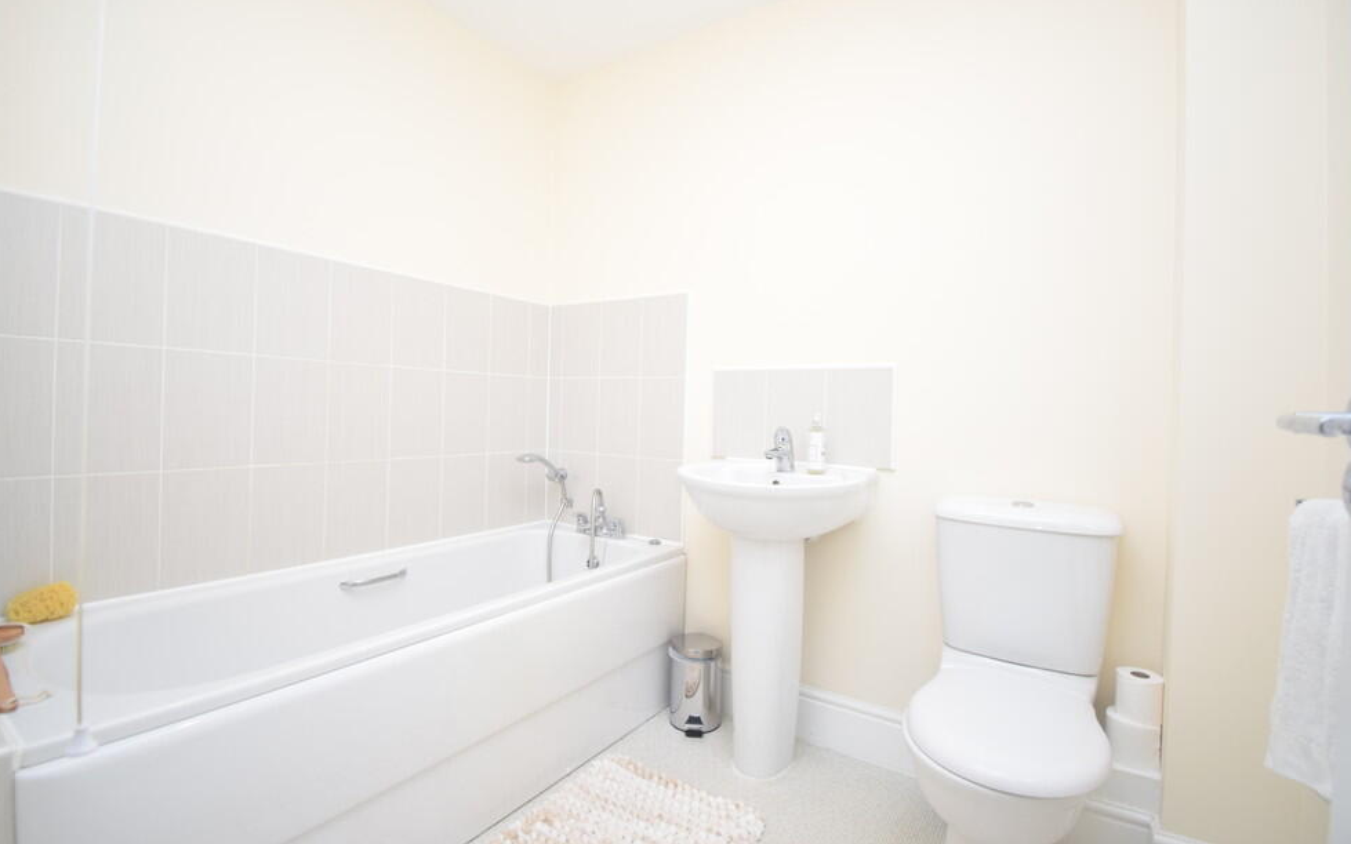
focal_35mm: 16
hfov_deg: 97.8
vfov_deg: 71.3
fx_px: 589
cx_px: 655
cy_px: 423
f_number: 4.5
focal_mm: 10
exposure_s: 1/60
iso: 800
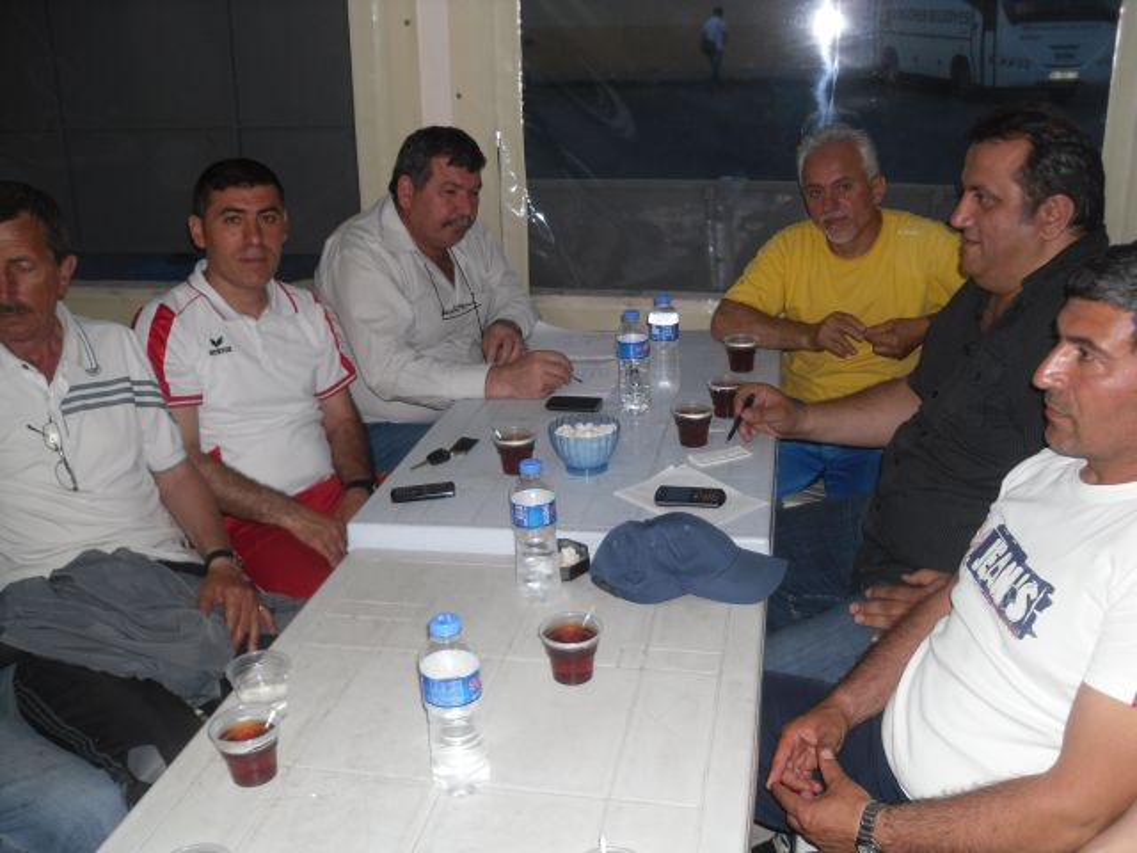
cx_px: 568
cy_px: 426
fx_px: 1117
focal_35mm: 34
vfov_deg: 41.8
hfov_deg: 54.0
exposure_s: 1/45
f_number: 2.8
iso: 100
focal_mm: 6
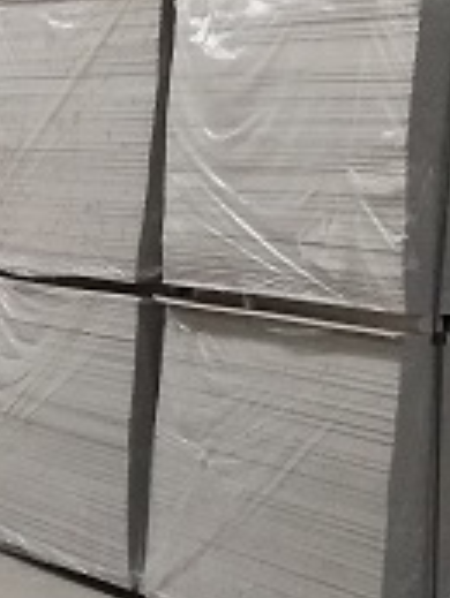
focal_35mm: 105
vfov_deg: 18.7
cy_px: 221
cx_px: -12
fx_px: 1818
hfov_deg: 13.9
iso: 247
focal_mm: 3.88
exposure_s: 1/33.3
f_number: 2
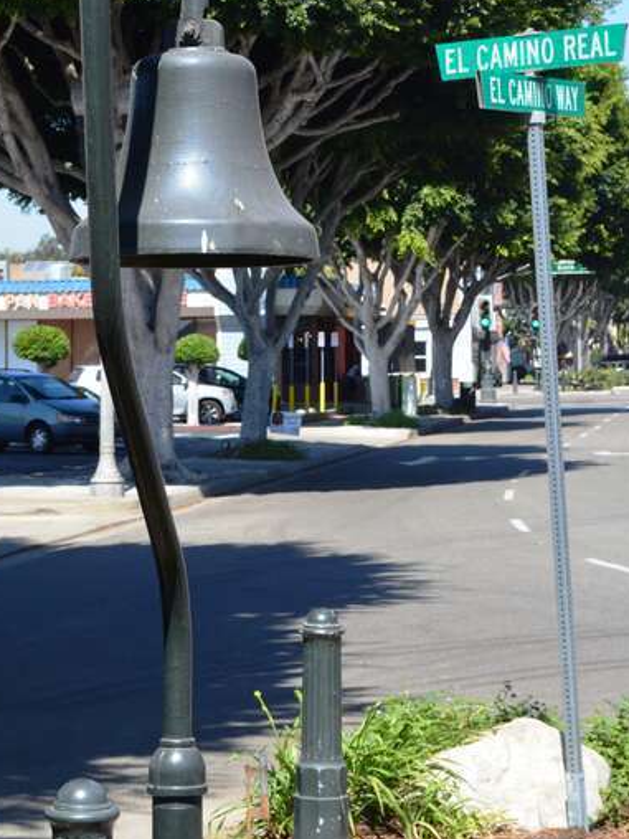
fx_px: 2641
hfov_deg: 13.6
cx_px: 390
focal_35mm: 109
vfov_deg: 18.0
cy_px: 241
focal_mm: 48
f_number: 9
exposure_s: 1/160
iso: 400
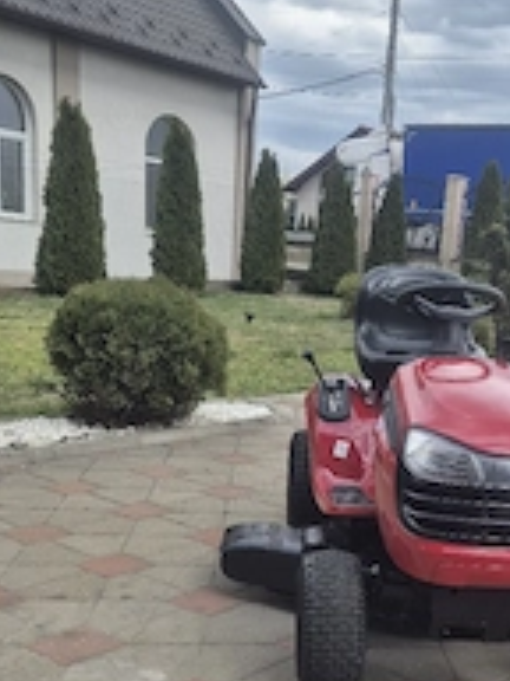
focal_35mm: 48
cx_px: 368
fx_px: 943
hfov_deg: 29.9
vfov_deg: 38.8
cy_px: 500
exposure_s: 1/909
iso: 25
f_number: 1.8
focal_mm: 5.4
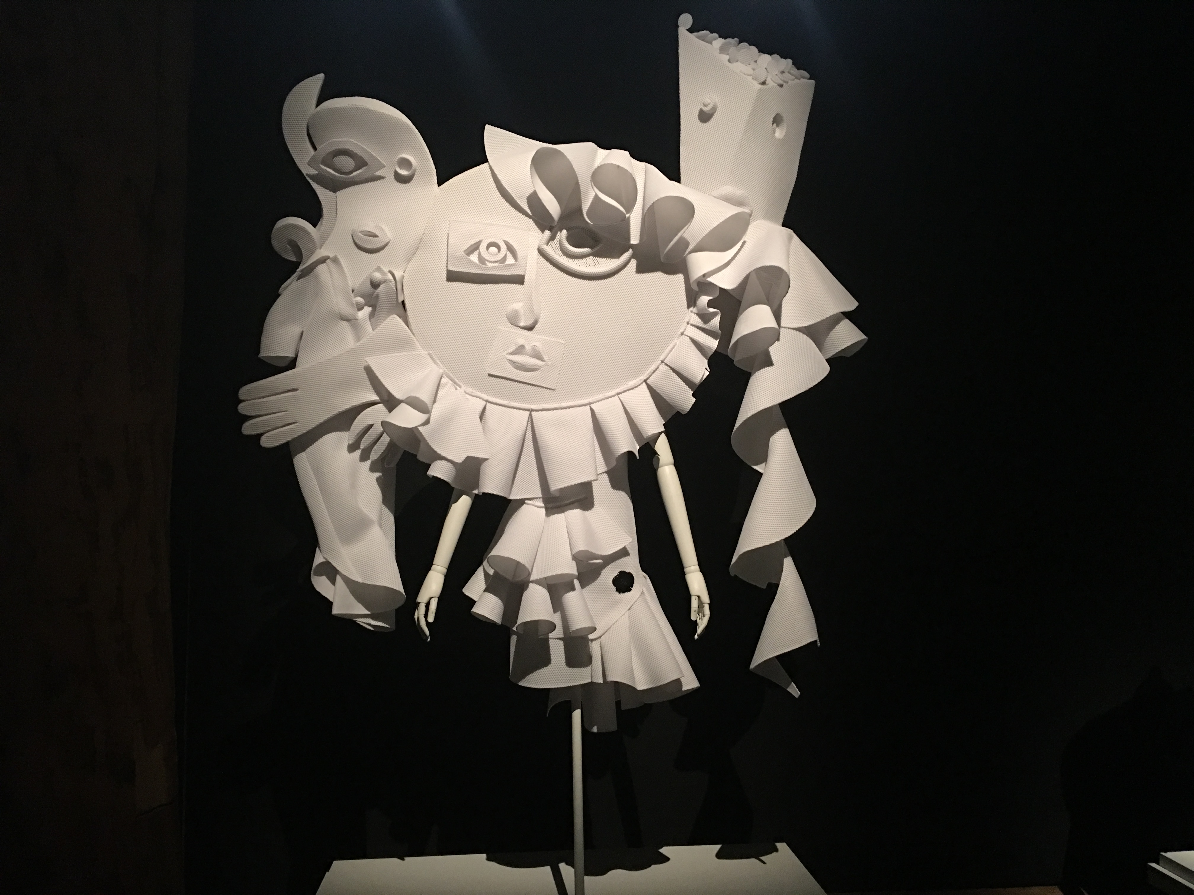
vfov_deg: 48.2
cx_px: 597
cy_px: 448
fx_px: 1000
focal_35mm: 29
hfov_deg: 61.7
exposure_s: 1/8
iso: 125
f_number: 2.2
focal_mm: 4.15
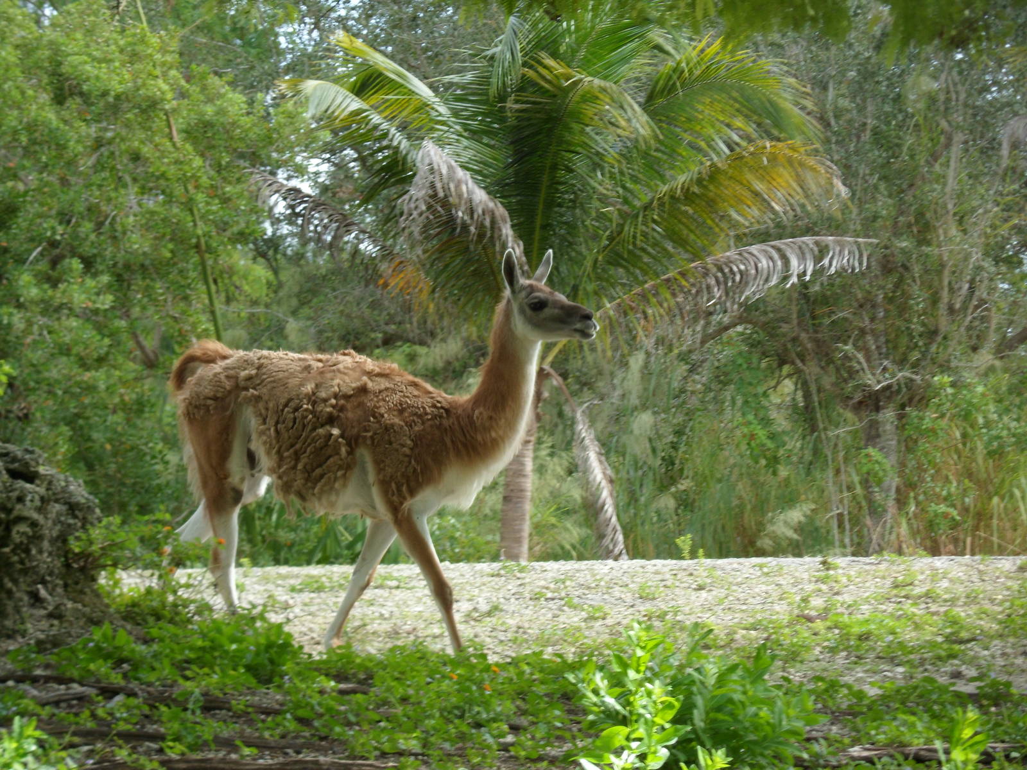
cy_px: 385
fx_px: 5963
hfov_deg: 9.8
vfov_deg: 7.4
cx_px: 514
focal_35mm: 201
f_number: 5.6
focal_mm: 36.2
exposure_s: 1/125
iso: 80
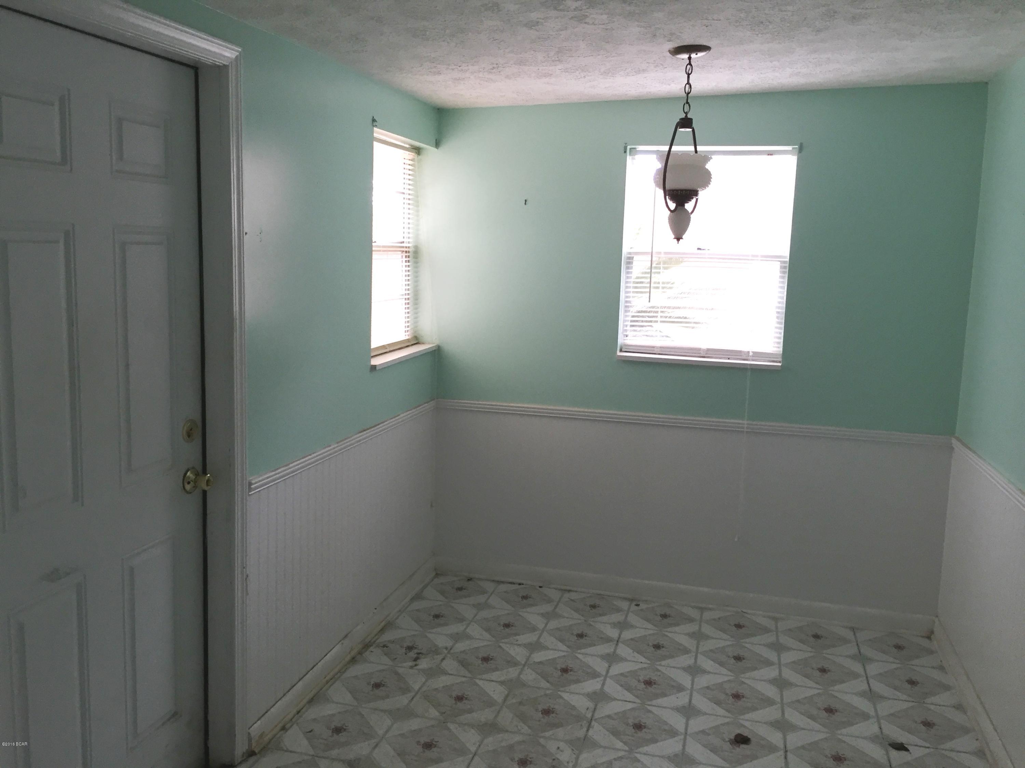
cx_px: 512
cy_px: 384
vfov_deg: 48.2
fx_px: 859
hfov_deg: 61.7
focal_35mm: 29
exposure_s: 1/30
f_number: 2.2
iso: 80
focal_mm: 4.15
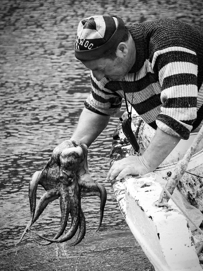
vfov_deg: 8.2
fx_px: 1877
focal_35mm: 240
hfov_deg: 6.2
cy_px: 136
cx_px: 102
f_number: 5.6
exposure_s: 1/500
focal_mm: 120
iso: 200
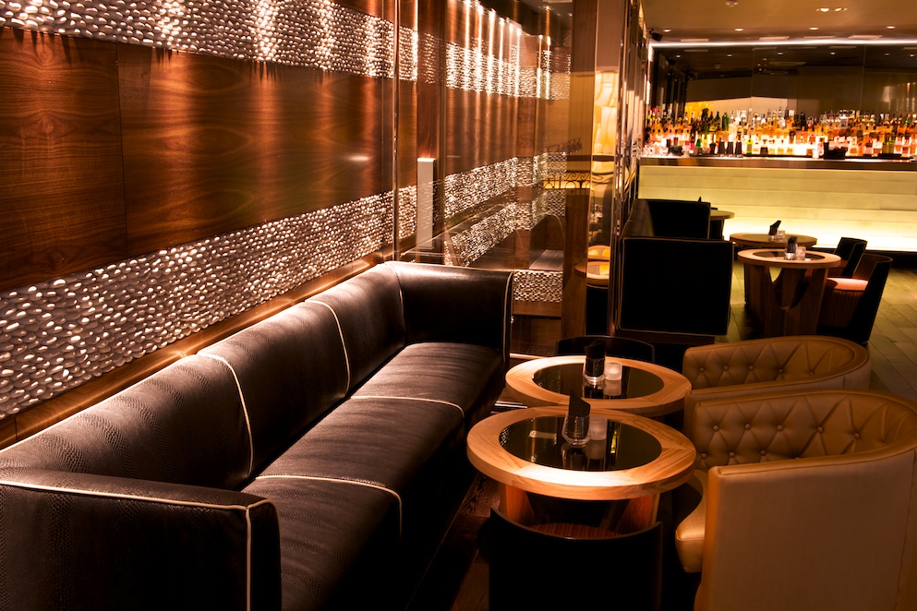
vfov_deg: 40.0
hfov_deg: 57.2
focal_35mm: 33
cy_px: 311
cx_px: 468
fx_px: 841
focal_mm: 32
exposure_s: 1
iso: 200
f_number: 8
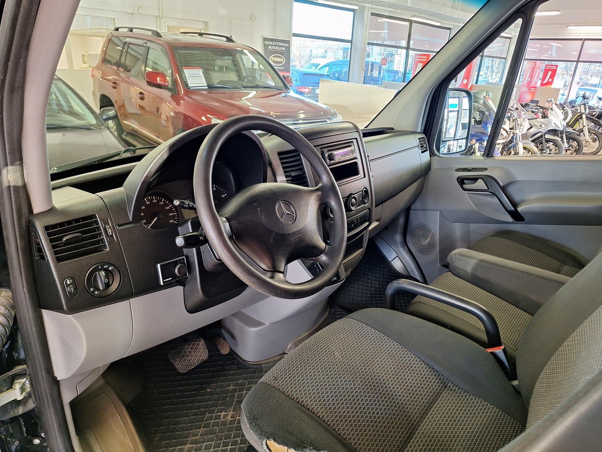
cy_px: 226
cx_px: 301
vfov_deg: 58.9
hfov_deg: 73.9
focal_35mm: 23
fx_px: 400
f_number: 1.8
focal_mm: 5.54
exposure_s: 1/33
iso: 200
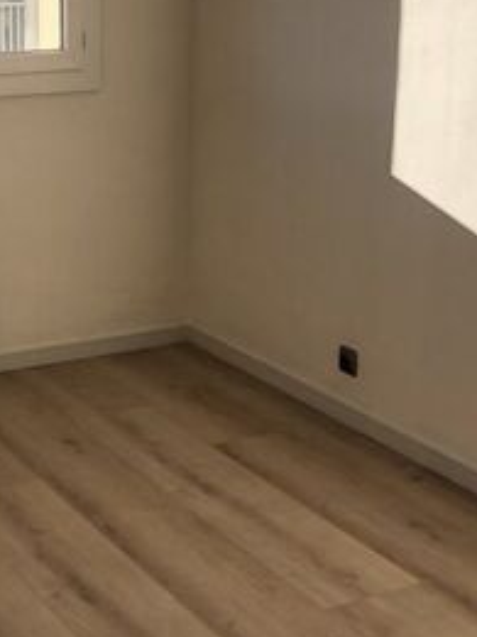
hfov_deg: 20.9
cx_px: 51
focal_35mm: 69
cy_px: 218
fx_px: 1268
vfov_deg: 28.0
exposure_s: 1/585
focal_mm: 4
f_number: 1.8
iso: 20
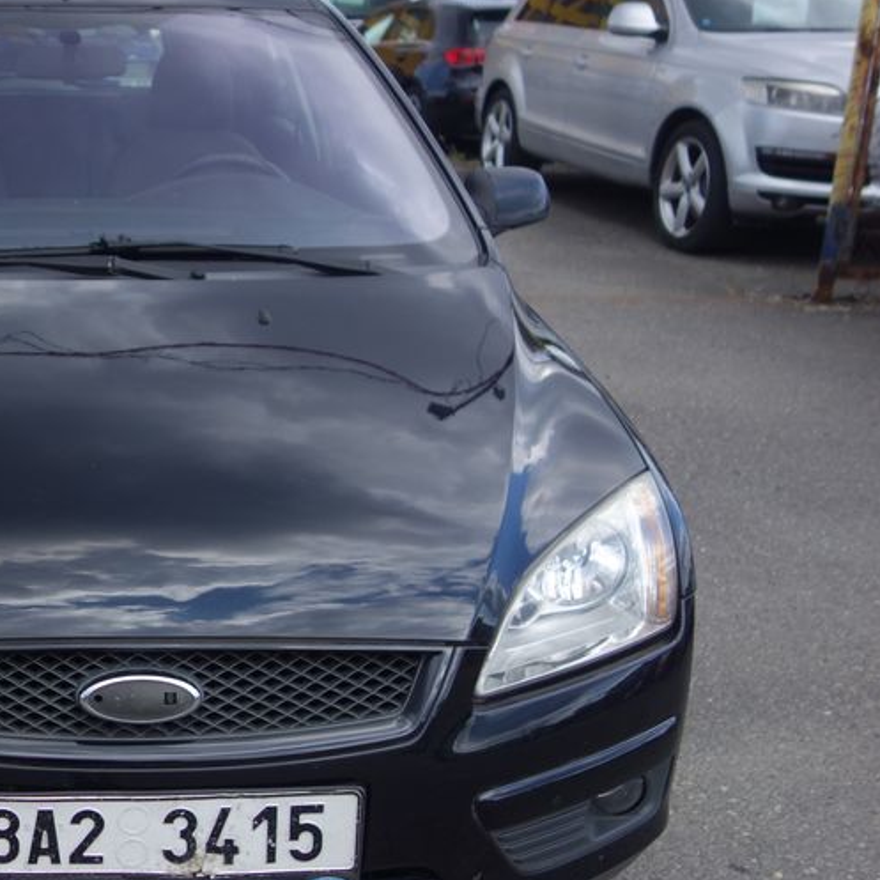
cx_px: 18
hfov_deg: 32.2
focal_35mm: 49
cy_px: 511
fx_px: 1409
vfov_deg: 34.6
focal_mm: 10.4
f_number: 2
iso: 125
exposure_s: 1/1250
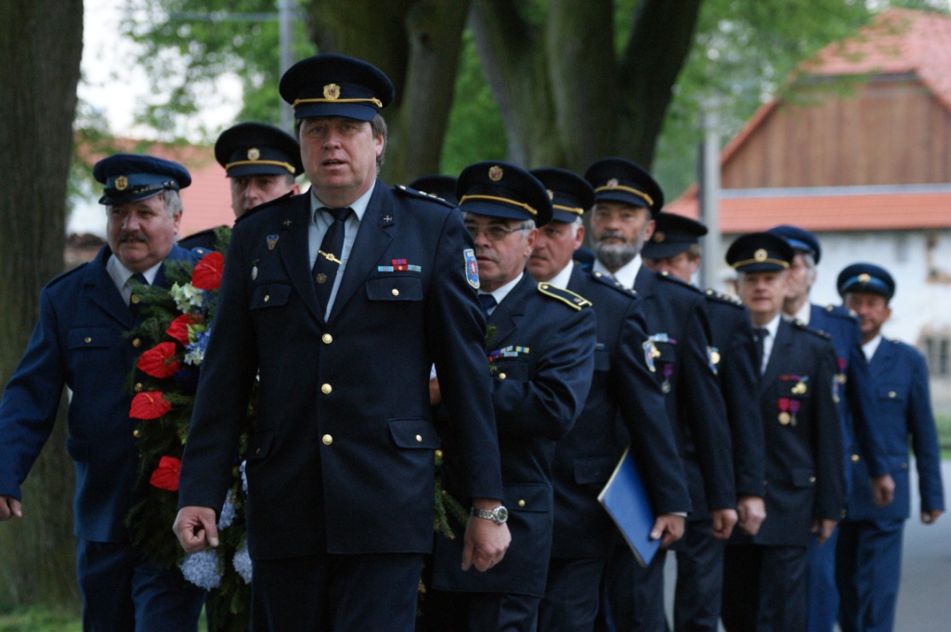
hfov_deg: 10.6
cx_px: 476
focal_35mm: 195
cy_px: 316
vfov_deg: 7.0
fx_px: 5147
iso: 800
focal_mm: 130
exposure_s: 1/125
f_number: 5
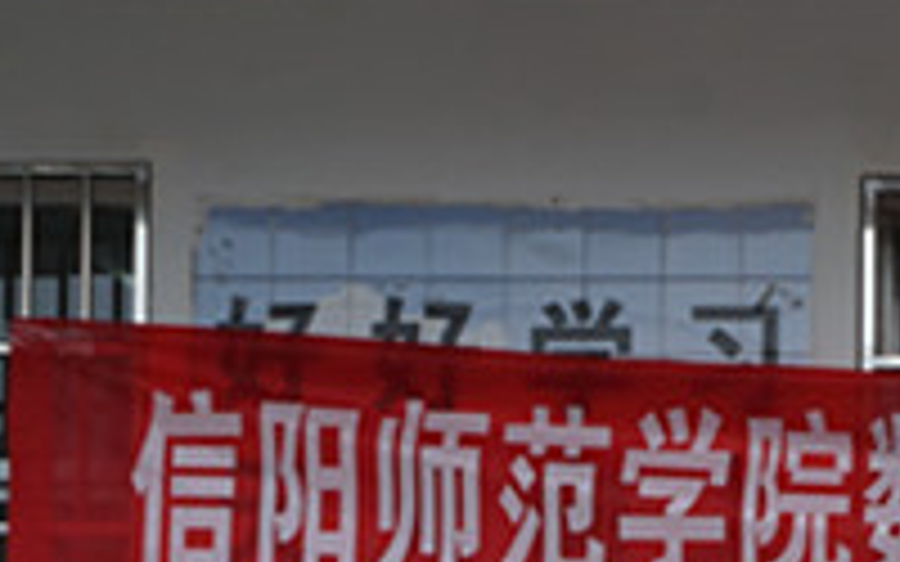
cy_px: 1075
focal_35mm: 121
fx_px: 2968
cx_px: 1323
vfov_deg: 10.1
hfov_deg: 15.9
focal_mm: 28
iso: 100
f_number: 8
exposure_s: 1/125
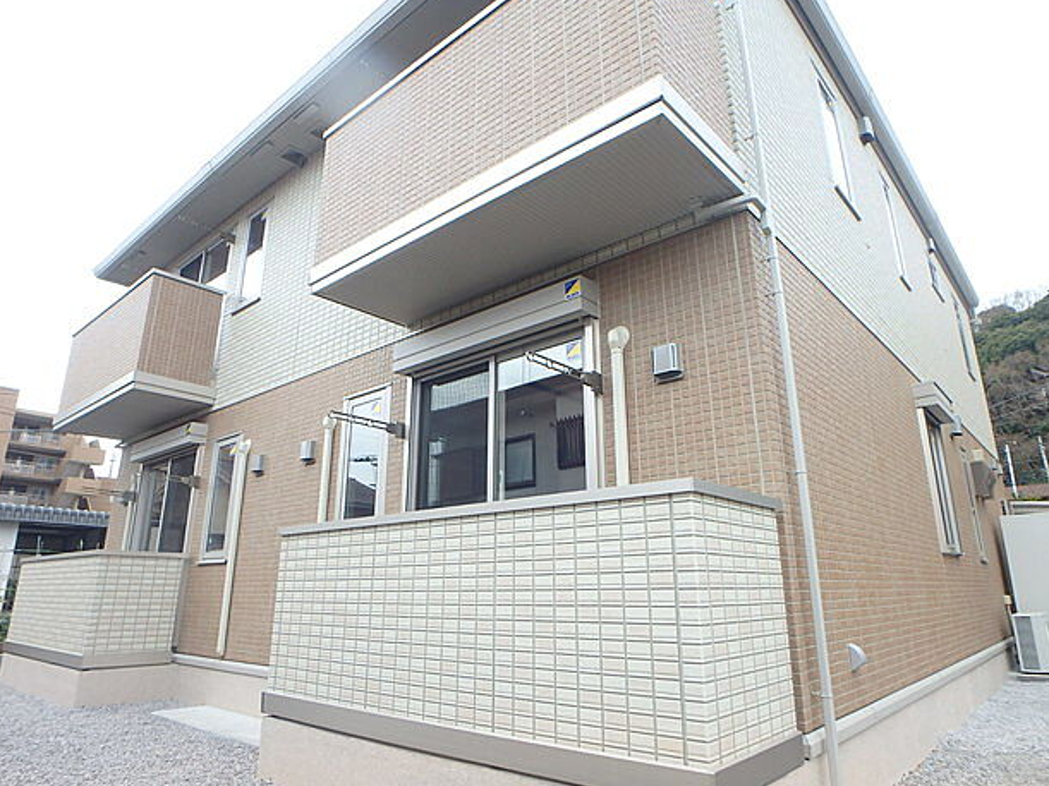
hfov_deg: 76.4
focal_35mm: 22
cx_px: 536
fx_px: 667
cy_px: 388
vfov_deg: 61.1
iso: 125
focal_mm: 3.7
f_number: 3.5
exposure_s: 1/200
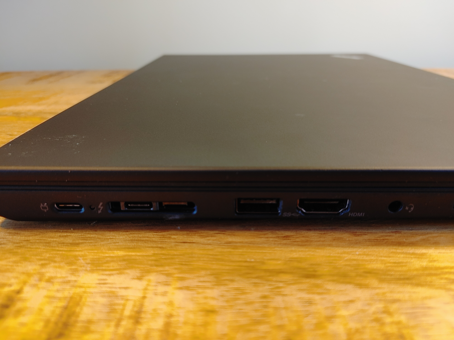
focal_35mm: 26
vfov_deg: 53.1
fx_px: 341
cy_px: 170
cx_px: 227
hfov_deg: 67.3
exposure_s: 1/50
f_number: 1.8
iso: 150
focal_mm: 4.81
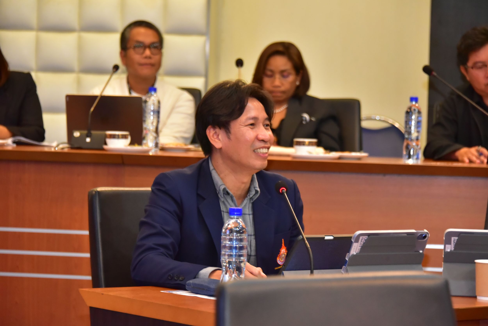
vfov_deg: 10.2
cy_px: 163
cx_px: 244
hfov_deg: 15.2
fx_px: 1831
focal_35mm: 135
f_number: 5.6
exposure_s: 1/100
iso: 6400
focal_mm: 135
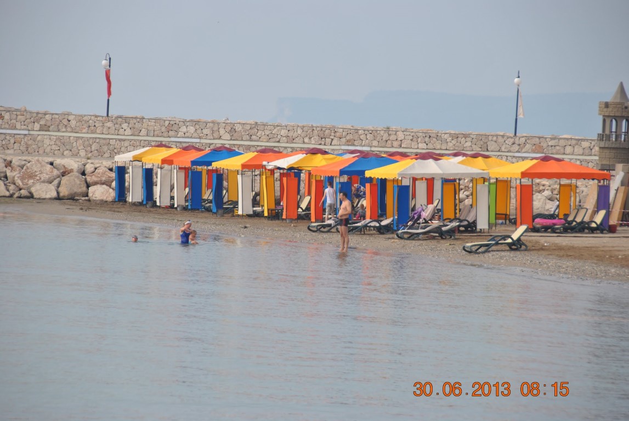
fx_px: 3543
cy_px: 210
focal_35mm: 202
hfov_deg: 10.1
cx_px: 314
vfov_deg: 6.8
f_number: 5.6
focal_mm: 135
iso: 200
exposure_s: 1/640
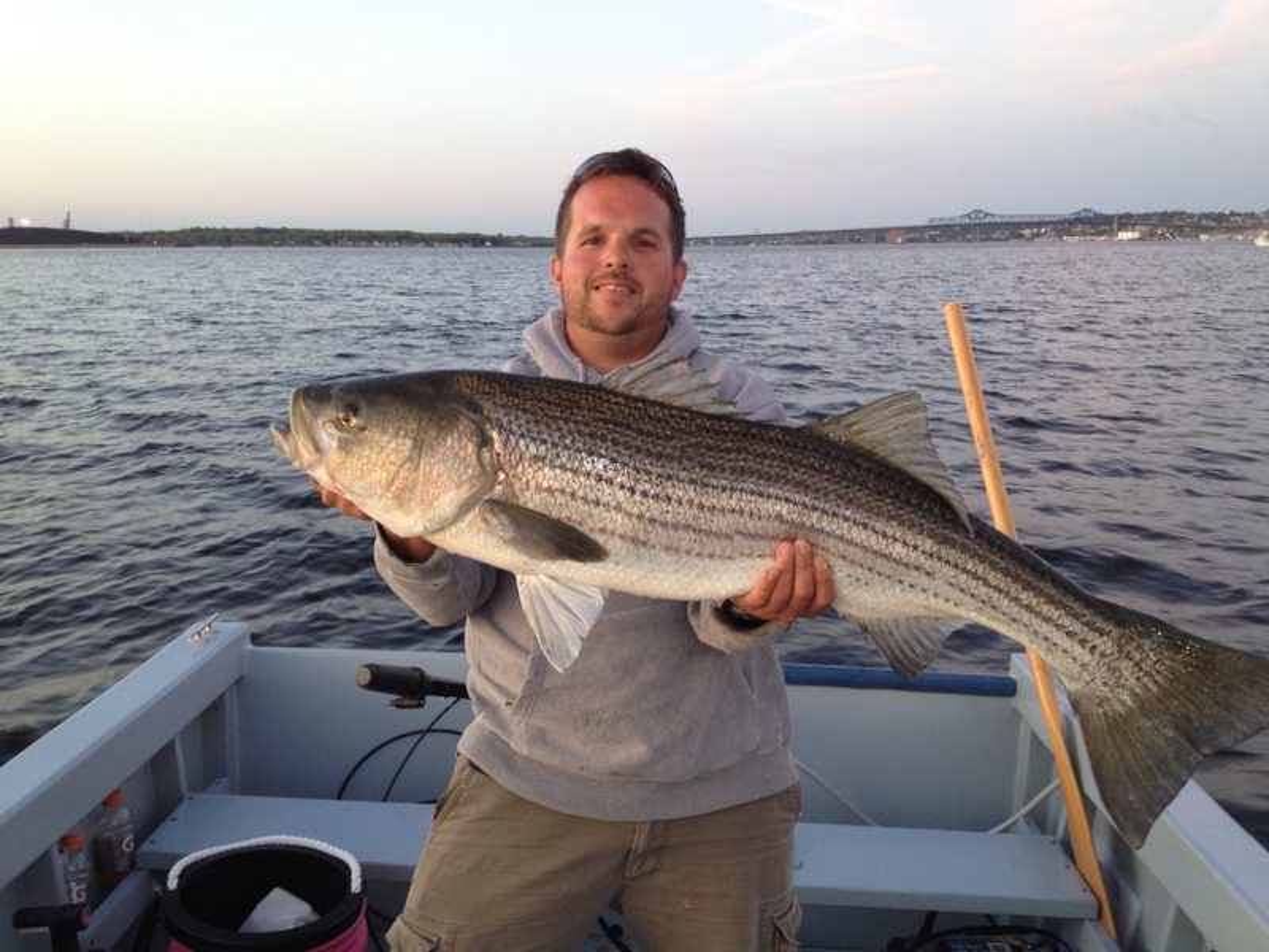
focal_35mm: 35
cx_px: 634
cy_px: 476
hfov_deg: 52.6
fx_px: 1283
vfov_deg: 40.7
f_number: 2.4
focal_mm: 4.28
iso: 64
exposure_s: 1/24
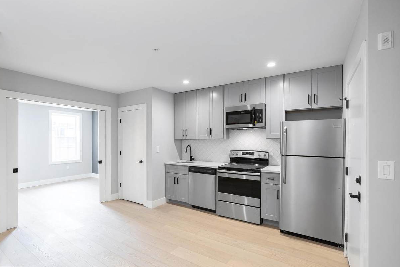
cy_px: 140
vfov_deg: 70.4
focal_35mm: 17
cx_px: 189
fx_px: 189
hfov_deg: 93.2
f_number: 8
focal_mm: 16
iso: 160
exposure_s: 1/3
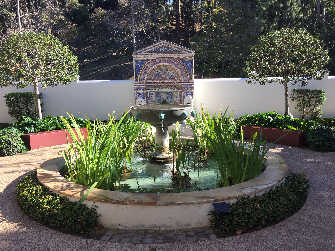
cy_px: 122
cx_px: 164
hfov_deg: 60.0
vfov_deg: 46.8
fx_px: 290
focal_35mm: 30
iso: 32
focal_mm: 4.15
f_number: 2.2
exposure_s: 1/628
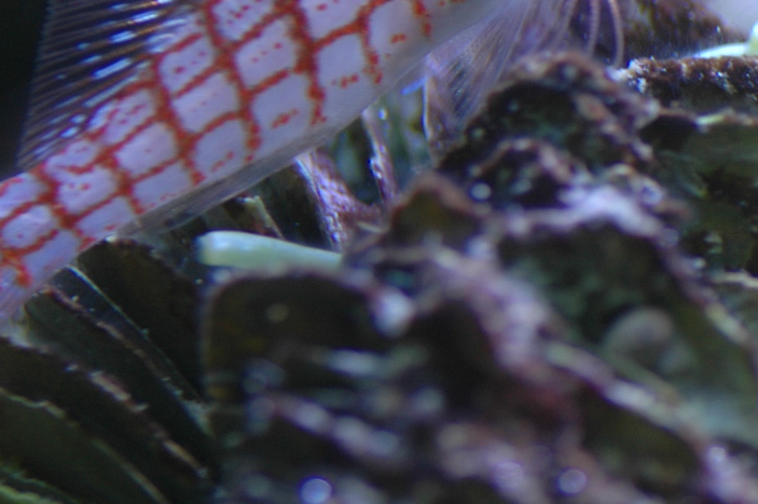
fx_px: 6078
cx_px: 442
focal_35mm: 289
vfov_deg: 4.7
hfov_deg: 7.1
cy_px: -32
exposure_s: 1/40
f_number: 3.8
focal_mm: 90
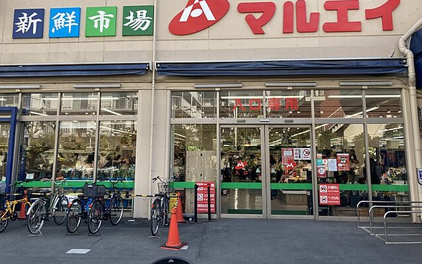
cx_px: 211
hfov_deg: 62.9
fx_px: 345
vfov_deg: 41.7
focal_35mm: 30
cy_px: 105
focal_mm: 3.99
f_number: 1.8
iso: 20
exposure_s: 1/286
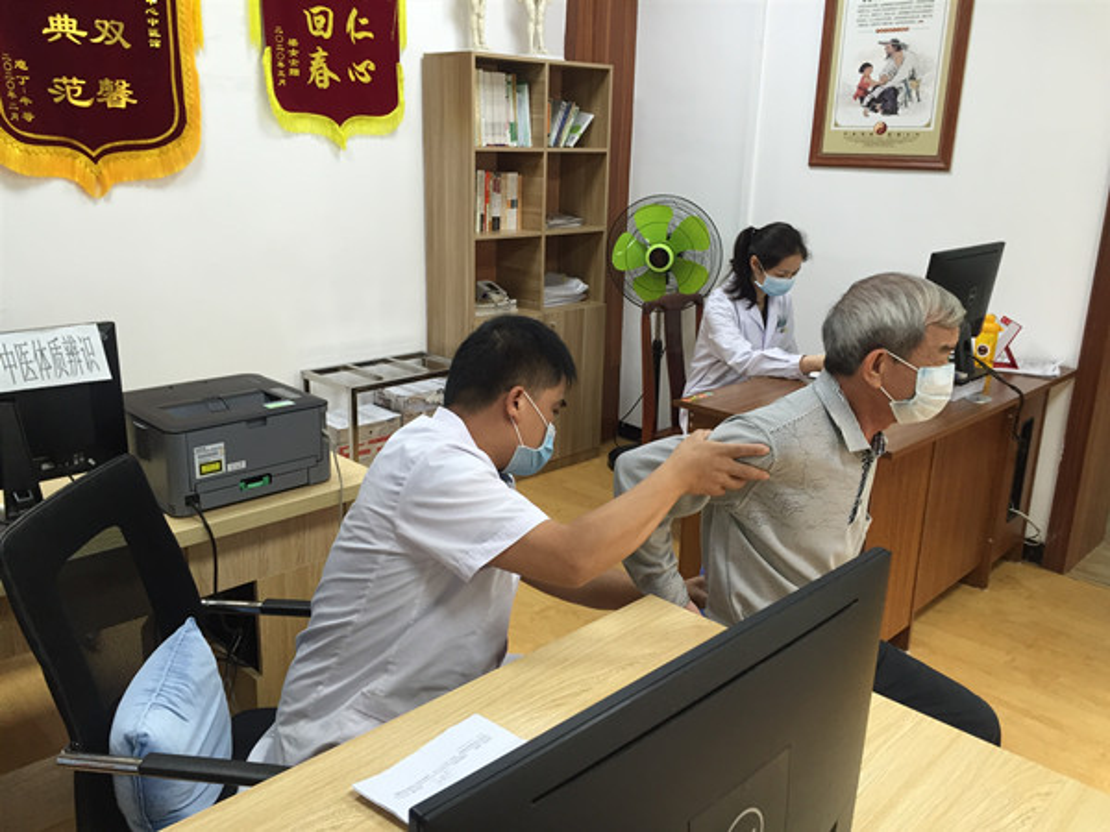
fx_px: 930
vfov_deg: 48.2
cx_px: 555
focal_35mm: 29
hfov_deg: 61.7
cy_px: 416
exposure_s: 1/33
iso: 50
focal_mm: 4.15
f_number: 2.2
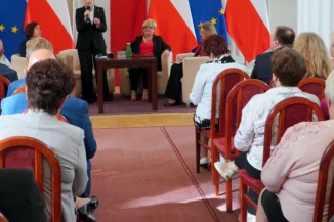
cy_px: 80
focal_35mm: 58
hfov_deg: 34.5
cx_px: 145
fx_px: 538
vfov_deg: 23.3
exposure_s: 1/160
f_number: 4
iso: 640
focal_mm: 28
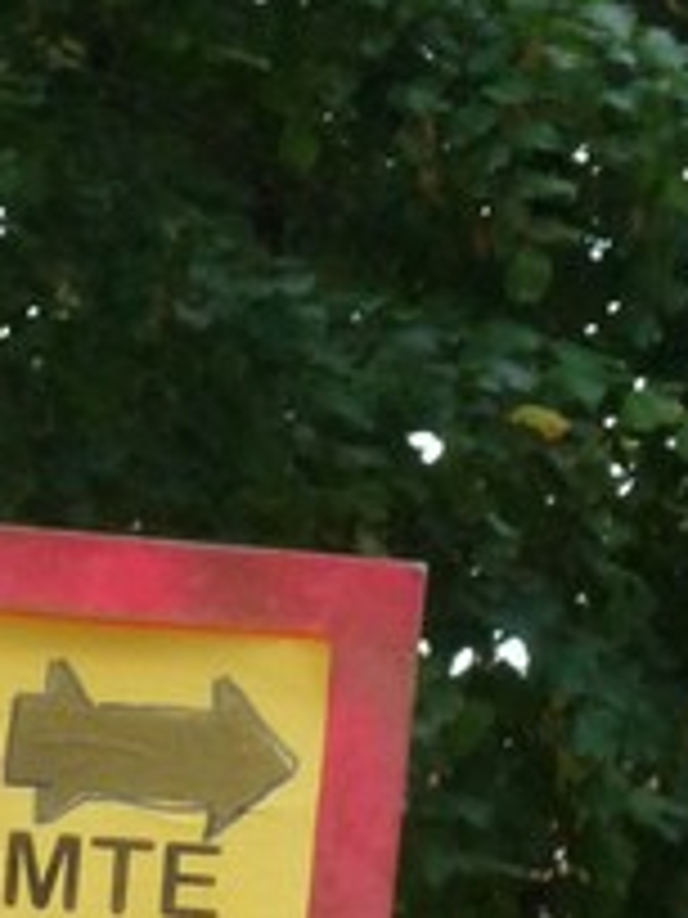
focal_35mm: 467
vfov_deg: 4.2
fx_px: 12376
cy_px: 1692
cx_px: -189
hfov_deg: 3.2
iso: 200
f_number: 5.5
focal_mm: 15.2
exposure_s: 1/50
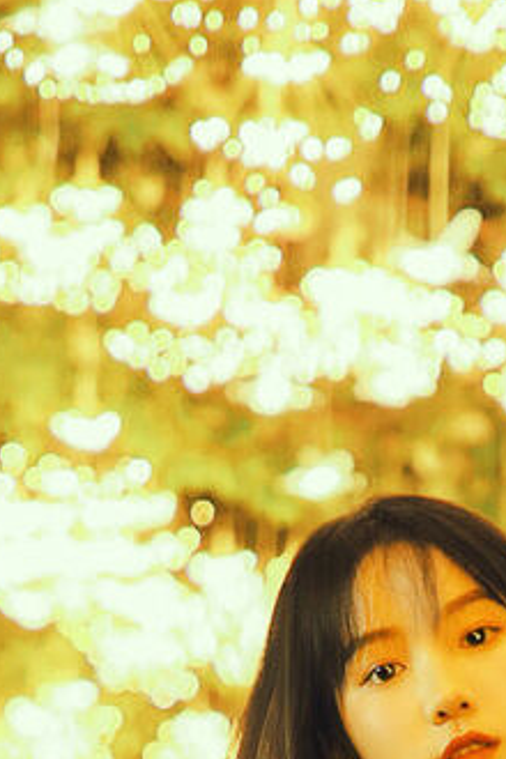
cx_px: 347
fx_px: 10372
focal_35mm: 492
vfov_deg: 4.1
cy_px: 1561
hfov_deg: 2.8
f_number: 4
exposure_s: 1/80
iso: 3200
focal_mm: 105
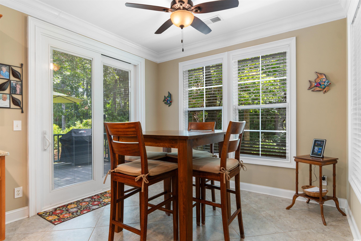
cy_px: 120
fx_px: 191
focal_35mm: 19
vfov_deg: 64.6
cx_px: 180
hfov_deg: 86.9
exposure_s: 1/2
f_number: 4.8
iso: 100
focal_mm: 13
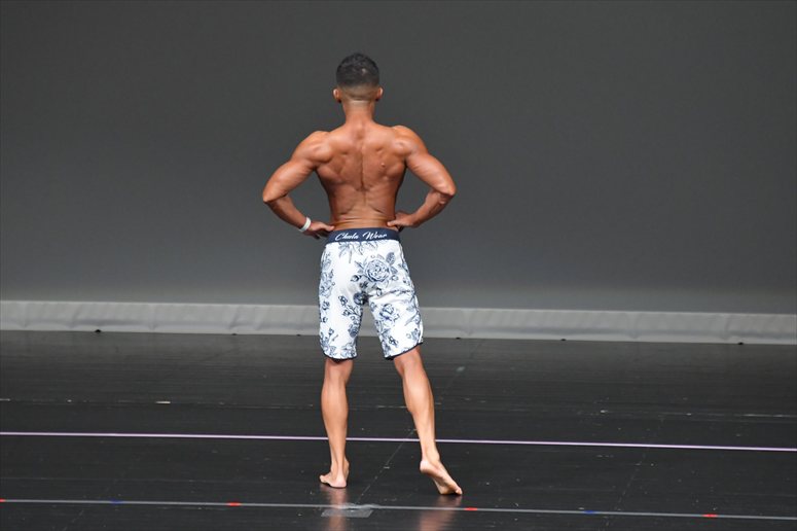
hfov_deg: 6.0
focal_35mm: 345
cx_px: 398
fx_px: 7634
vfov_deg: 4.0
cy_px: 266
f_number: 5.6
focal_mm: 230
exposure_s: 1/400
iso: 4000
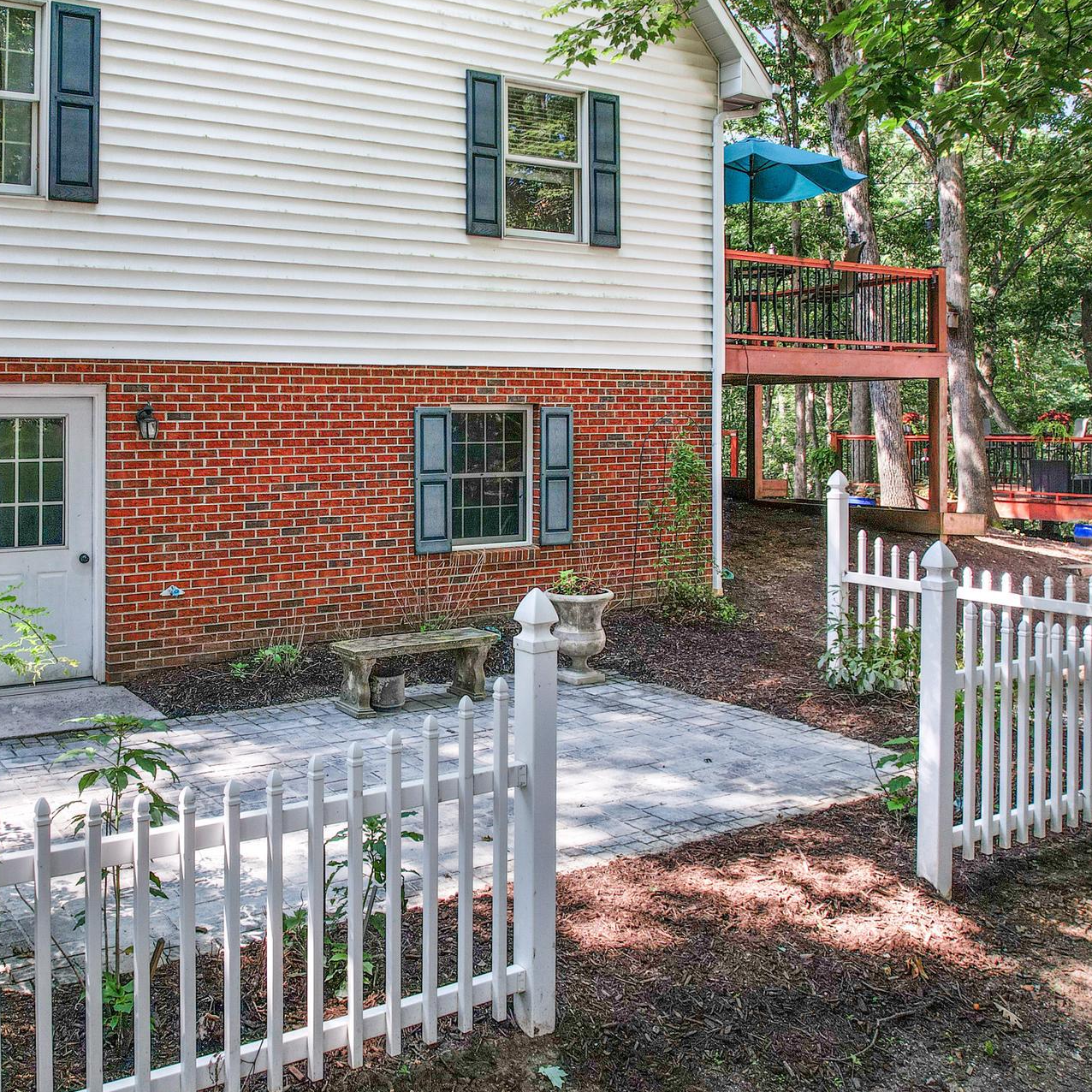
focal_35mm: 30
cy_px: 567
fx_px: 1071
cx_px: 349
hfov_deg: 52.8
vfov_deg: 54.0
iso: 130
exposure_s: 1/15
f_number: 2.8
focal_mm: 8.4
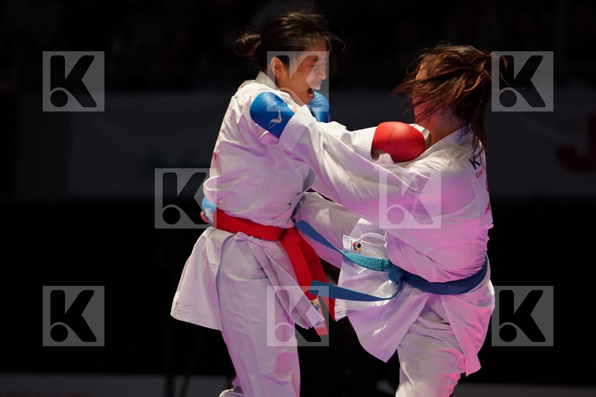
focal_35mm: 261
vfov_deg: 5.3
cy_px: 198
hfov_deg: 7.9
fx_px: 4321
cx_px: 298
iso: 1600
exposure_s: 1/1000
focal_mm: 174
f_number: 2.8
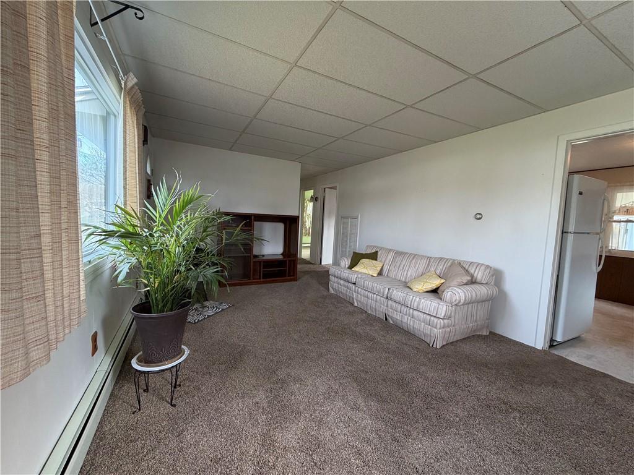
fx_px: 256
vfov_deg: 85.7
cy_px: 238
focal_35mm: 14
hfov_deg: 102.1
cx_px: 317
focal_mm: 2.22
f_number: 2.2
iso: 250
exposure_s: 1/121
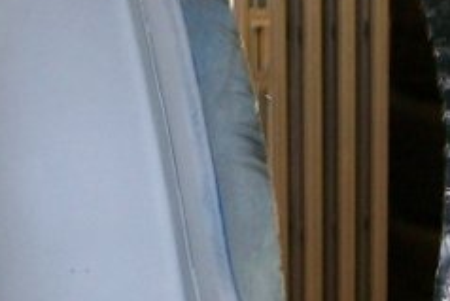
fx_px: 1188
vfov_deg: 14.1
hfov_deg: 21.4
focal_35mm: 95
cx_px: 189
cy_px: -28
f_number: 2.8
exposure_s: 1/60
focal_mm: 5.7
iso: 160
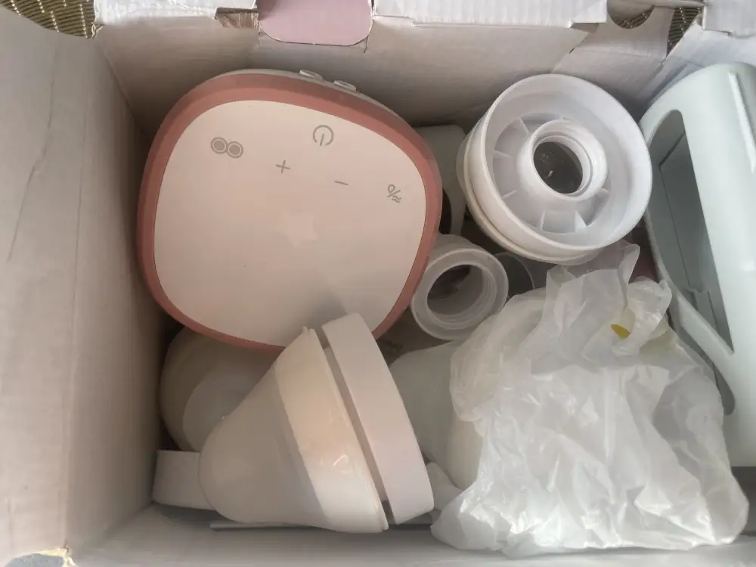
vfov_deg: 53.1
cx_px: 378
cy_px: 284
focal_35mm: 26
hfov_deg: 67.3
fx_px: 568
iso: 32
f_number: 1.6
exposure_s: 1/196
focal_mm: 4.2
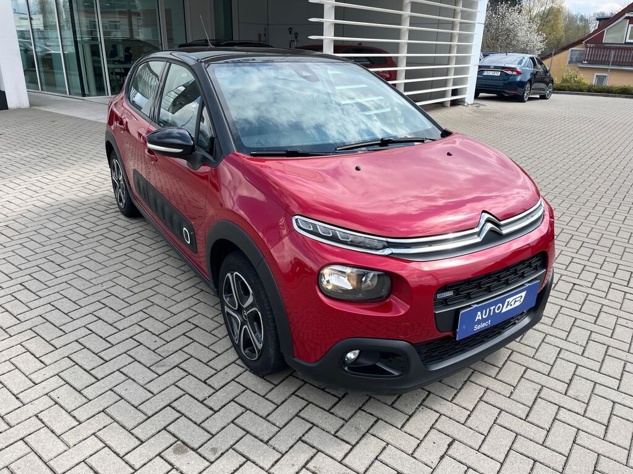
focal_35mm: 26
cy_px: 237
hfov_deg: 67.3
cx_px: 316
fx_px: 475
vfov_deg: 53.1
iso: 50
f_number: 1.6
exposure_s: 1/1672
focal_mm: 5.1
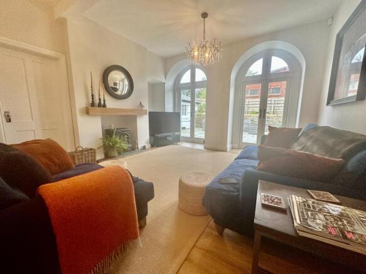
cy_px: 137
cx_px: 183
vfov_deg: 85.7
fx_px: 148
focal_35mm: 14
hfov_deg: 102.1
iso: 200
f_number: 2.2
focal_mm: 2.22
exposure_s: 1/99
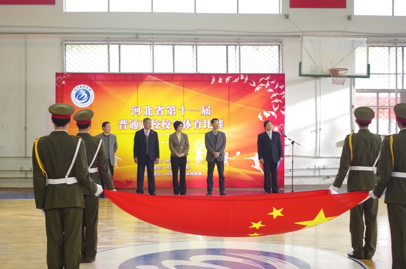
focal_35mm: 60
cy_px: 134
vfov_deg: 22.5
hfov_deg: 33.5
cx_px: 203
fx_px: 675
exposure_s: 1/160
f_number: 5.6
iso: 3200
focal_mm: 40
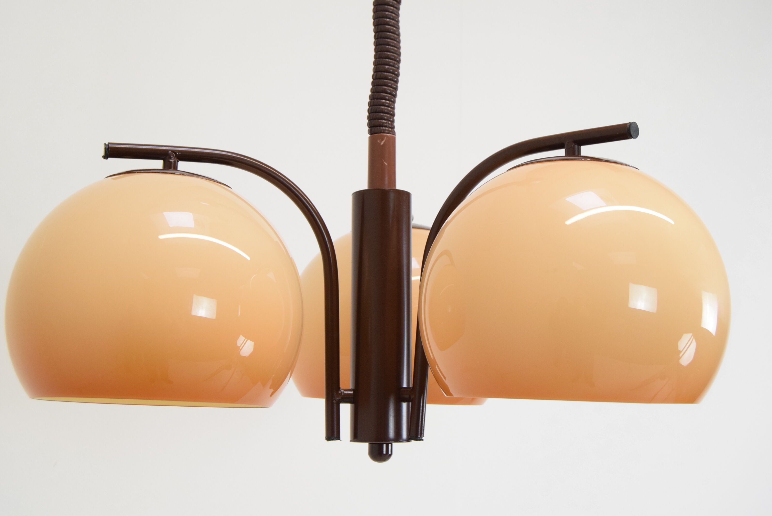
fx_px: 1030
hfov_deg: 41.1
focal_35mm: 48
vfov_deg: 28.1
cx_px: 386
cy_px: 258
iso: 1600
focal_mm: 32
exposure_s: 1/200
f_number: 7.1
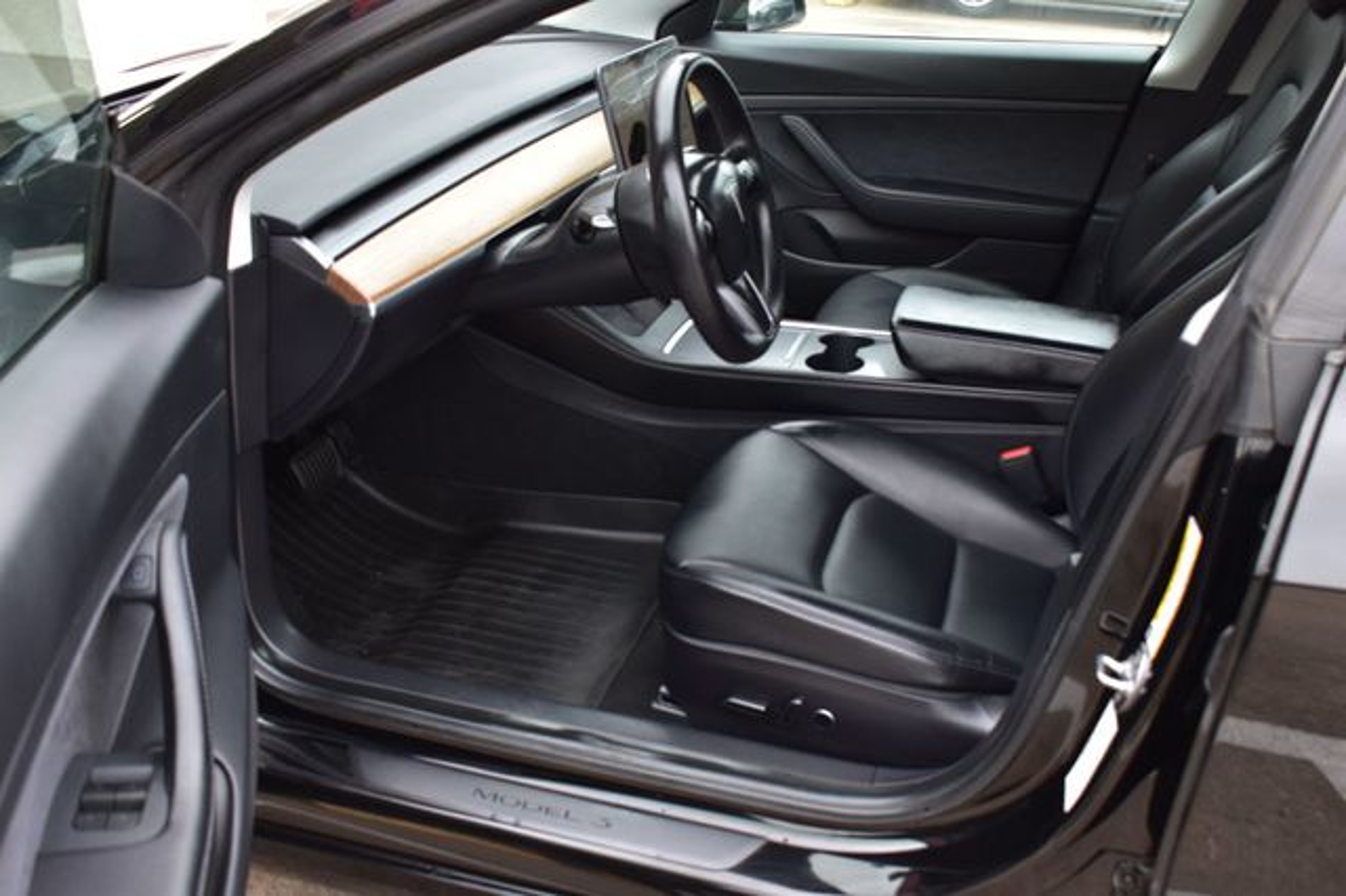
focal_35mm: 36
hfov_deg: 53.2
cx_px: 673
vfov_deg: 36.8
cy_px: 448
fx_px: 1345
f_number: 7.1
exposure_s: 1/40
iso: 400
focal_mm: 24
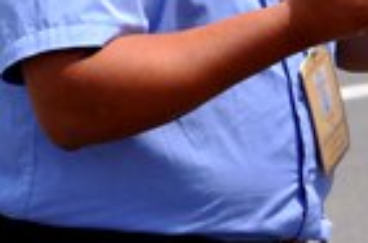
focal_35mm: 672
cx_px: 279
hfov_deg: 3.1
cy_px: -192
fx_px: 6848
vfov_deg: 2.0
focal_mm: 105
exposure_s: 1/500
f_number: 11
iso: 200
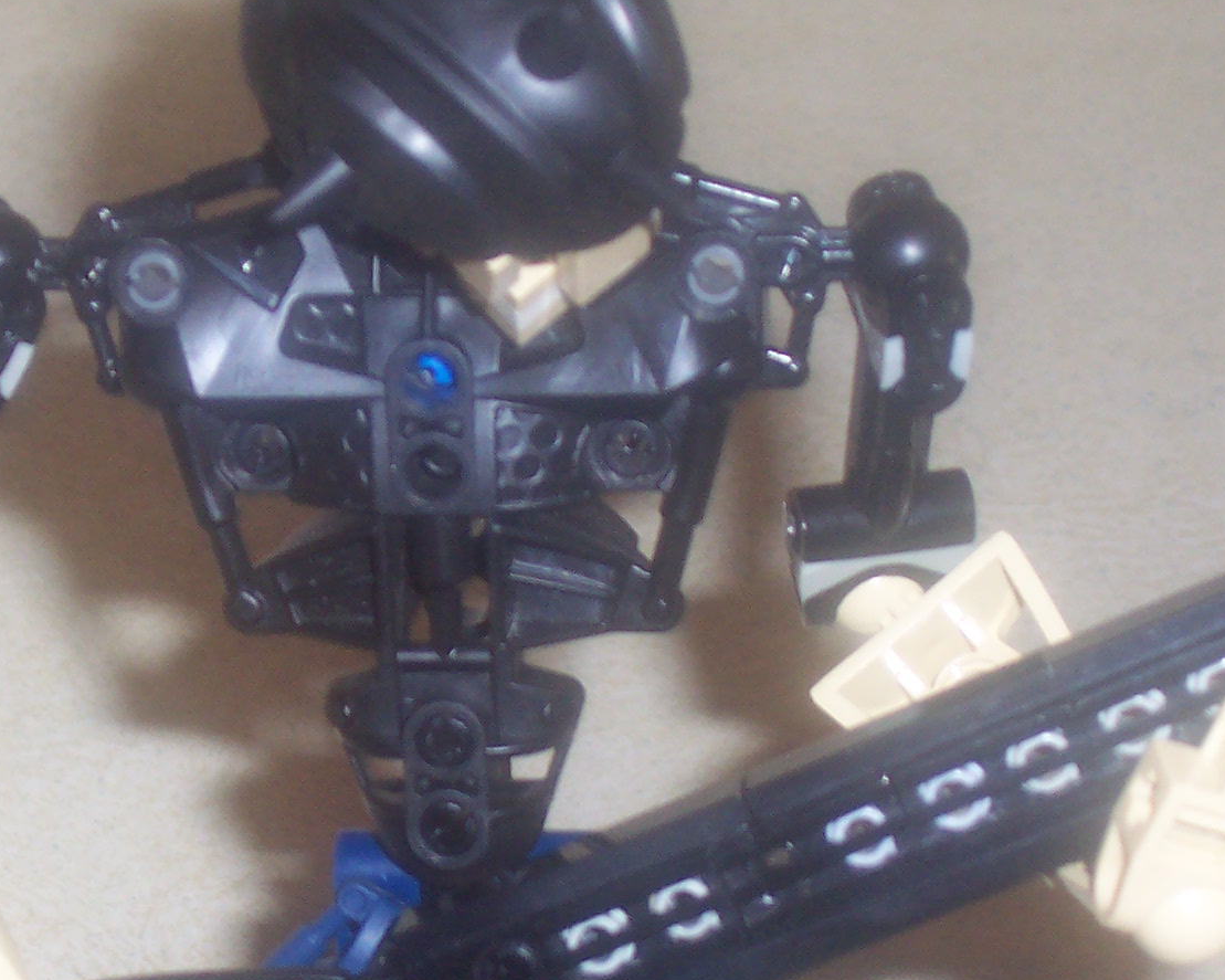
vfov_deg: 12.1
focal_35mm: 127
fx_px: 4604
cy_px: 597
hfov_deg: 15.1
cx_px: 408
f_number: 4
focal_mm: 10.8
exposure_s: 1/90
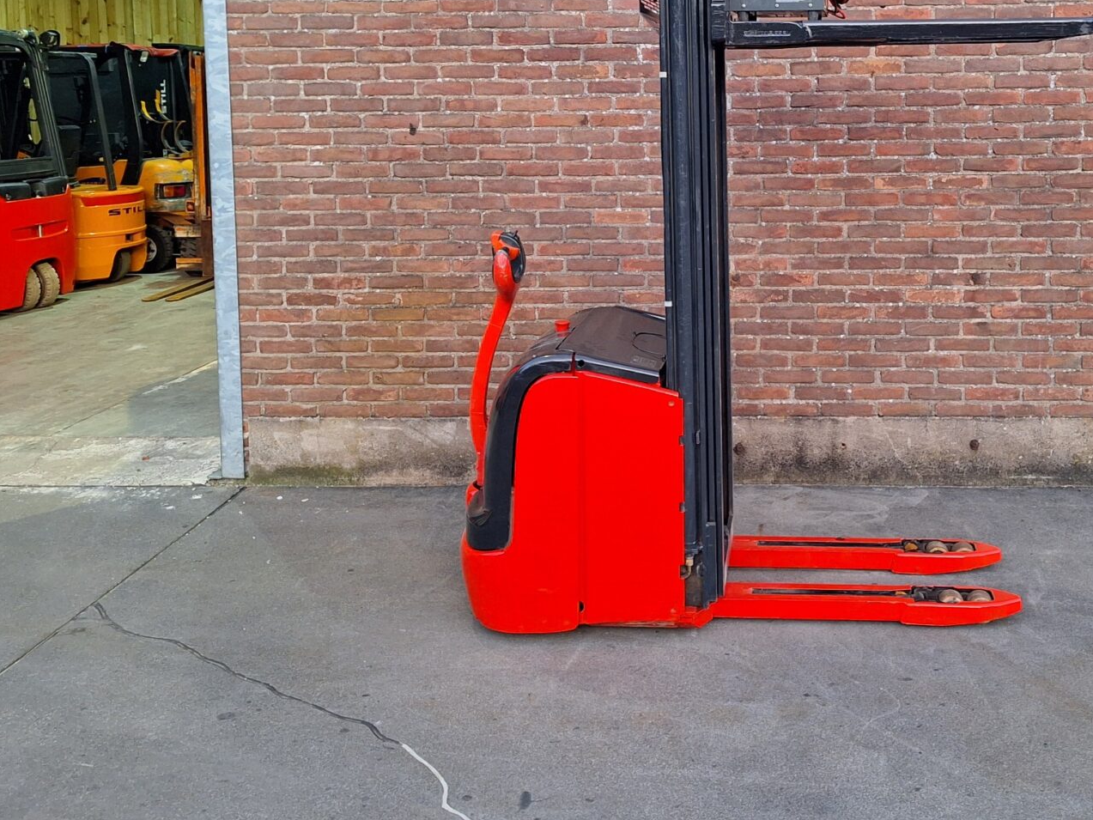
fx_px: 1168
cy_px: 203
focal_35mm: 37
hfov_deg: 49.3
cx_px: 726
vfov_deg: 37.7
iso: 200
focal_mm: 5.54
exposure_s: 1/33
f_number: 1.8
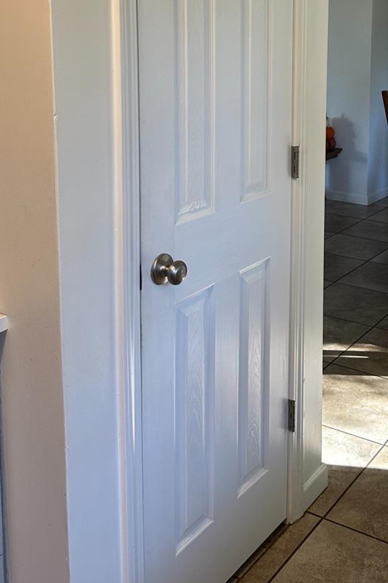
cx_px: 318
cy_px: 119
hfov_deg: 29.7
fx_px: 712
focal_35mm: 44
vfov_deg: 42.6
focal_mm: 6.86
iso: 160
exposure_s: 1/120
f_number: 1.78
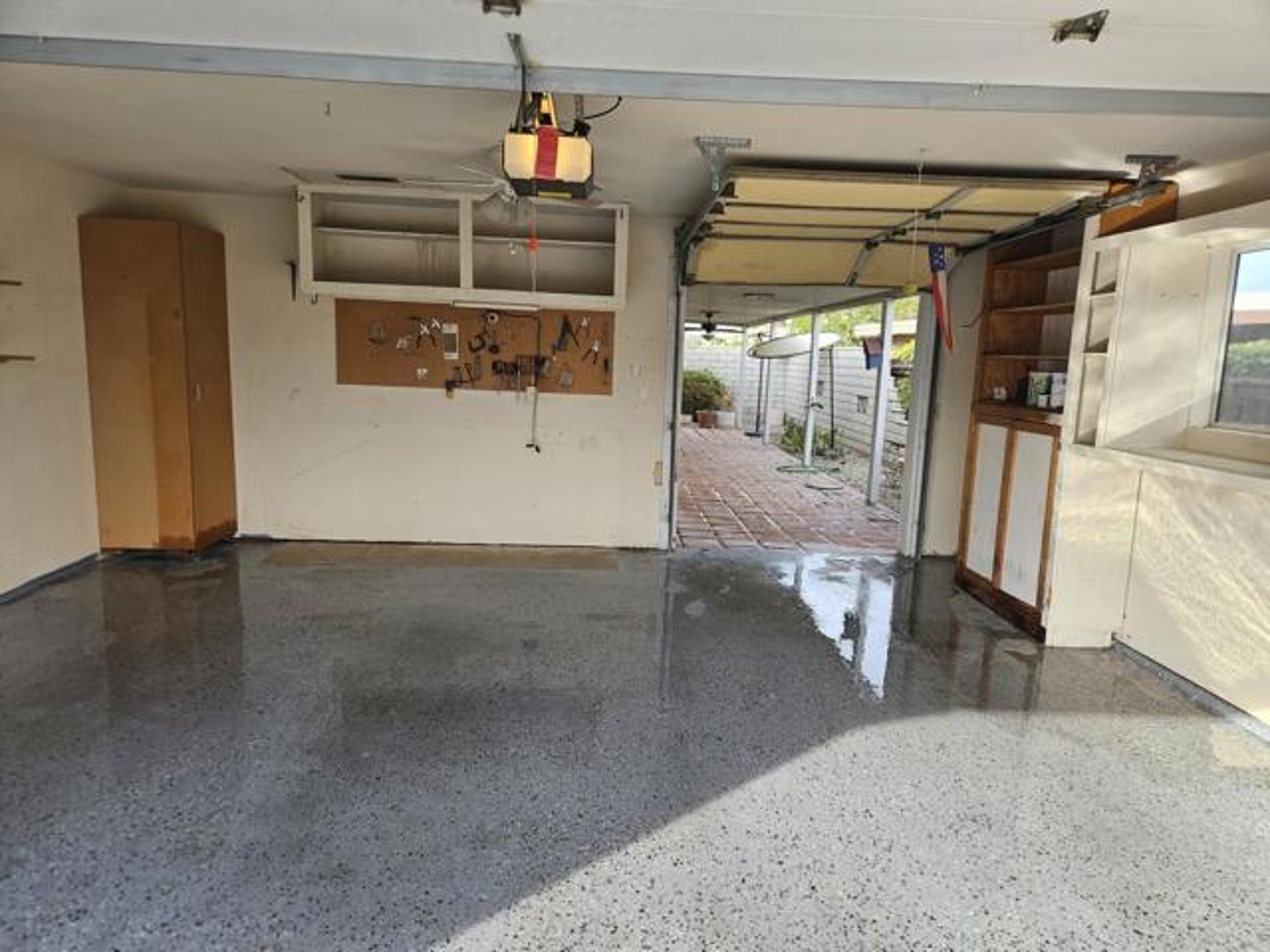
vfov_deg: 58.9
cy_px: 476
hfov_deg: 73.9
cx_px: 635
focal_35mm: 23
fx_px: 844
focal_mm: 5.4
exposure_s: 1/242
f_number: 1.8
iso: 40
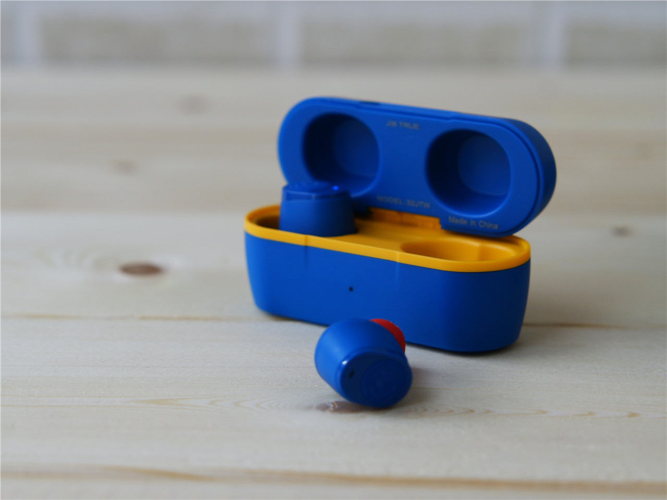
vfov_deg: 17.2
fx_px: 1657
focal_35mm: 86
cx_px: 334
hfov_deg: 22.8
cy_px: 250
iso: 200
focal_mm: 43
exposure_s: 1/125
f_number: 3.5
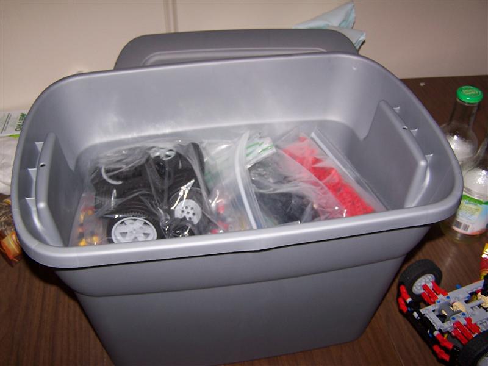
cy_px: 183
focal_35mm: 38
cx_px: 244
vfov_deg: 37.7
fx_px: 536
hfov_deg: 49.0
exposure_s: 1/60
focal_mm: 6.3
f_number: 2.8
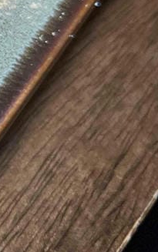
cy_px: -13
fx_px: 694
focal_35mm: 101
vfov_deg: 19.8
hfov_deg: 10.4
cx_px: -274
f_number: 1.5
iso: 80
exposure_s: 1/121
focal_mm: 5.7
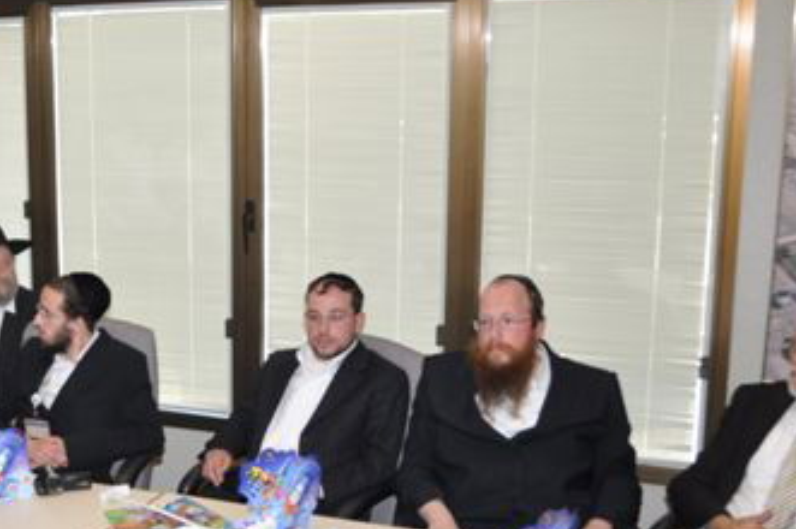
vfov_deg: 23.3
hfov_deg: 33.4
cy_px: 323
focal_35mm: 58
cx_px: 147
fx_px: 1281
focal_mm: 20
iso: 400
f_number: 5
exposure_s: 1/60
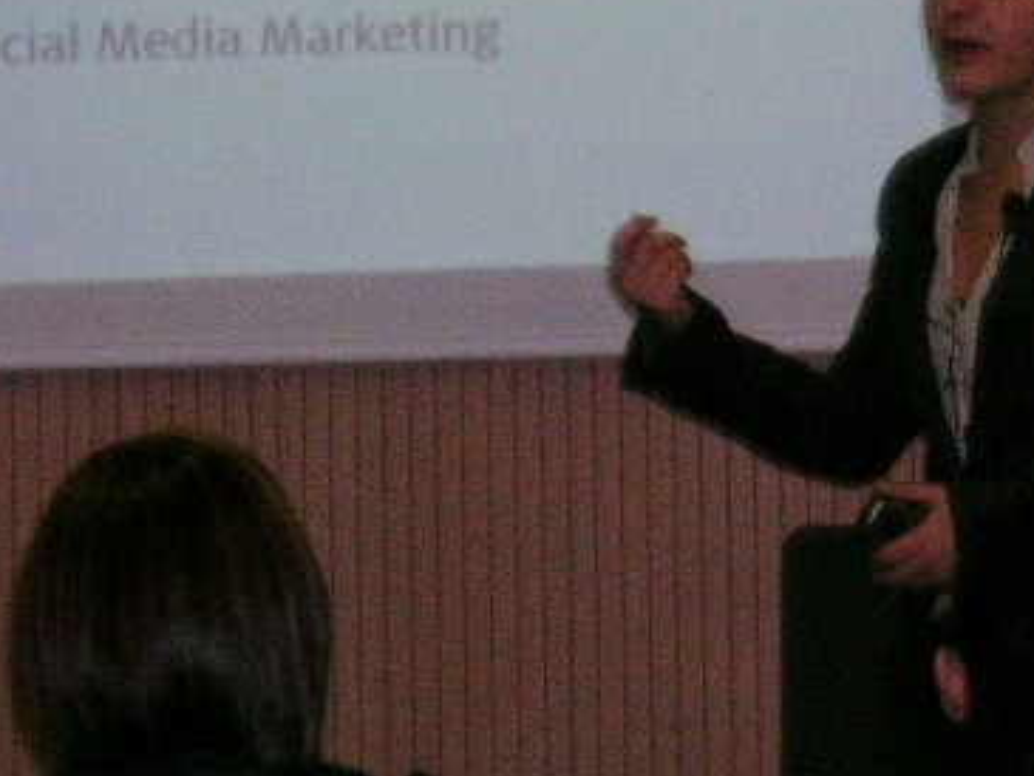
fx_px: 9711
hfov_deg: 6.1
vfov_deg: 4.6
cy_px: -108
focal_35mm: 325
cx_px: 805
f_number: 4.6
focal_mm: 24
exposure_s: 1/121
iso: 172
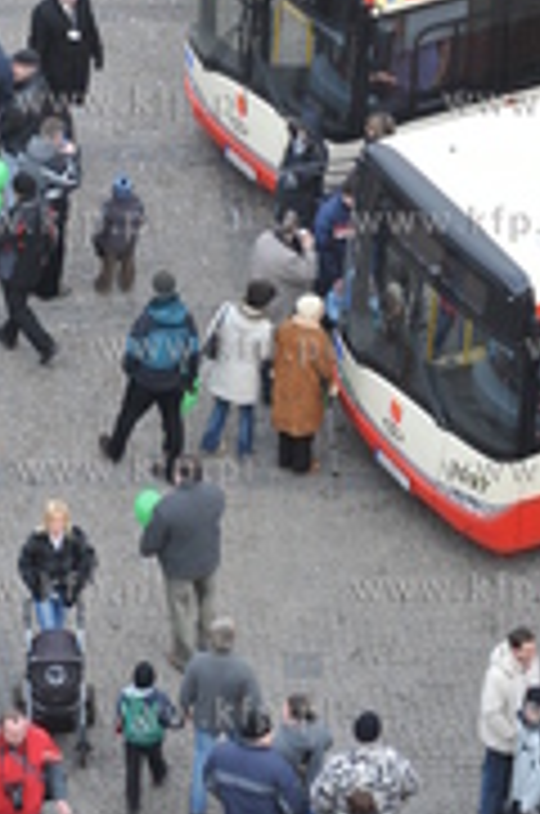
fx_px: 6482
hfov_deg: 4.8
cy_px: -27
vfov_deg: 7.2
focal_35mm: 287
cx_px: 72
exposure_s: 1/250
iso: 640
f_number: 8
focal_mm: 130
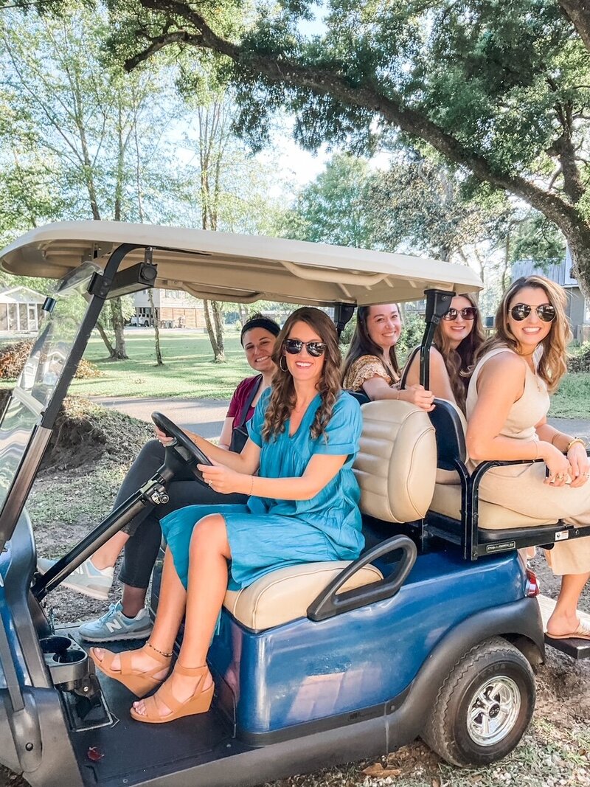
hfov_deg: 48.2
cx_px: 295
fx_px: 659
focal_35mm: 29
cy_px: 394
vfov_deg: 61.7
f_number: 1.8
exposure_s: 1/140
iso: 32
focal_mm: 3
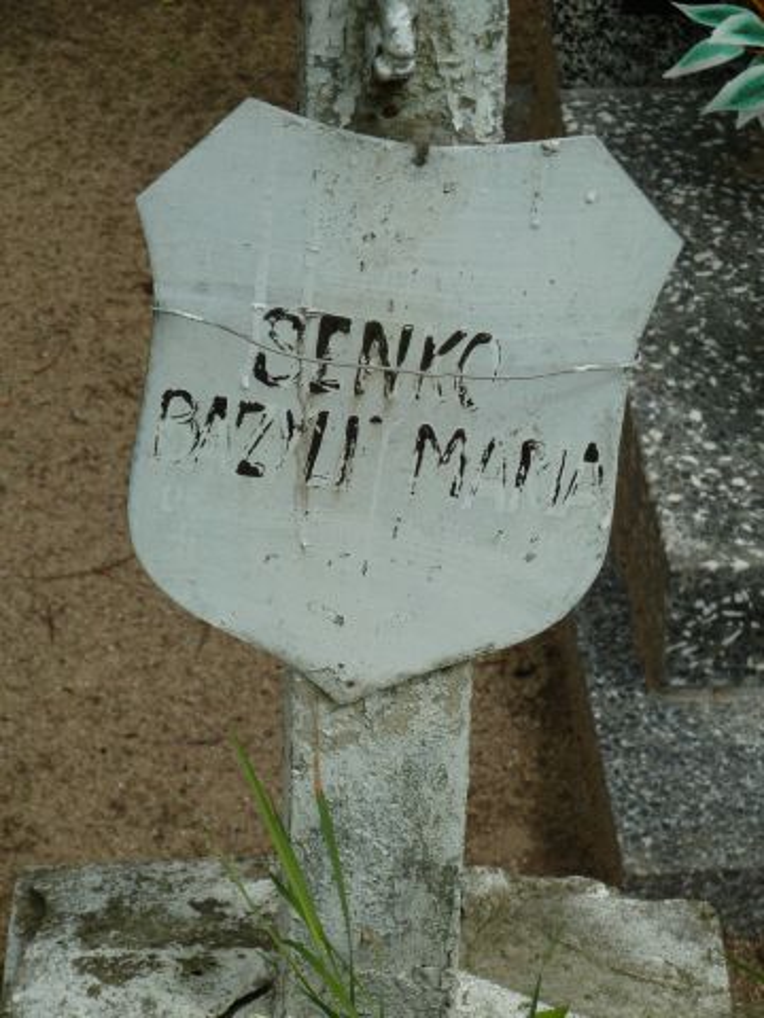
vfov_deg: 15.4
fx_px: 3767
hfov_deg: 11.6
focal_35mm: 128
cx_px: 382
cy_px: 509
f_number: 4.4
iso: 125
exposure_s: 1/400
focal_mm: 21
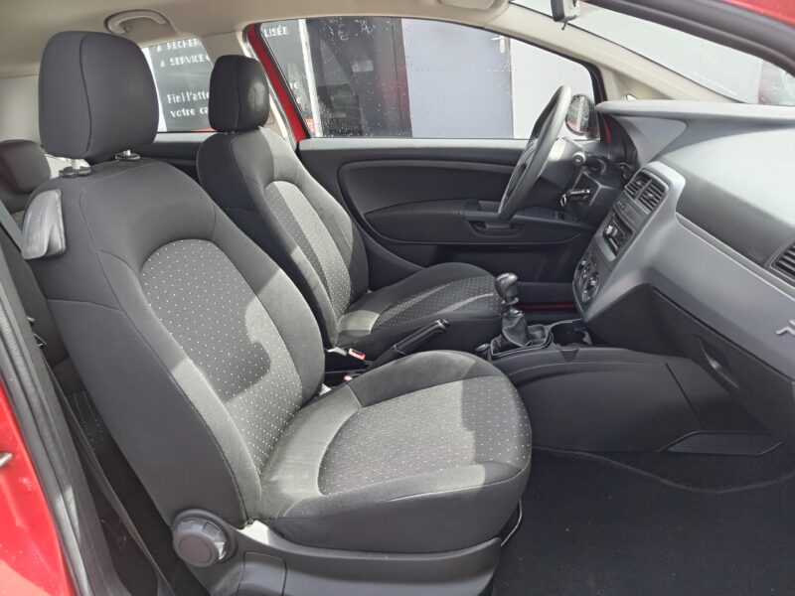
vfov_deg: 54.9
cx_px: 398
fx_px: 574
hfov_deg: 69.4
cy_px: 298
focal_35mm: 25
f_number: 1.8
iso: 112
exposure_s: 1/50
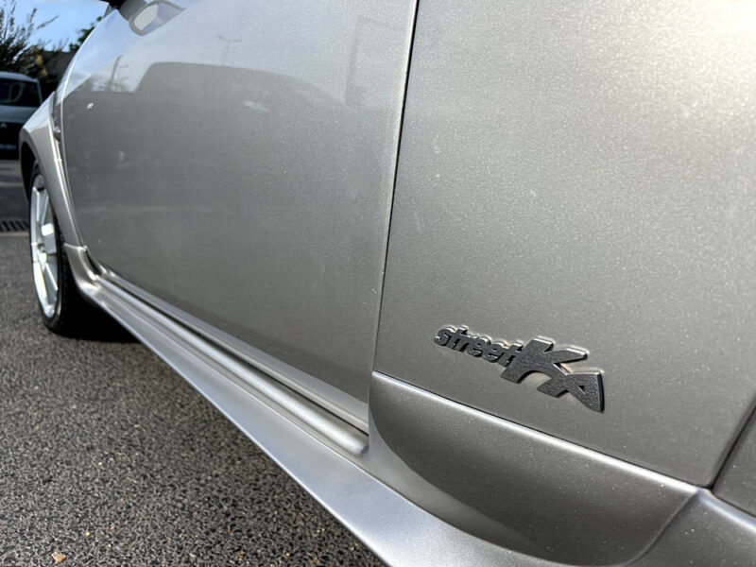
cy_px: 284
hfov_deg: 67.3
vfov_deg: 53.1
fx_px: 568
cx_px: 378
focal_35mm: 26
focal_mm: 5.7
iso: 50
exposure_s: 1/5882
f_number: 1.5
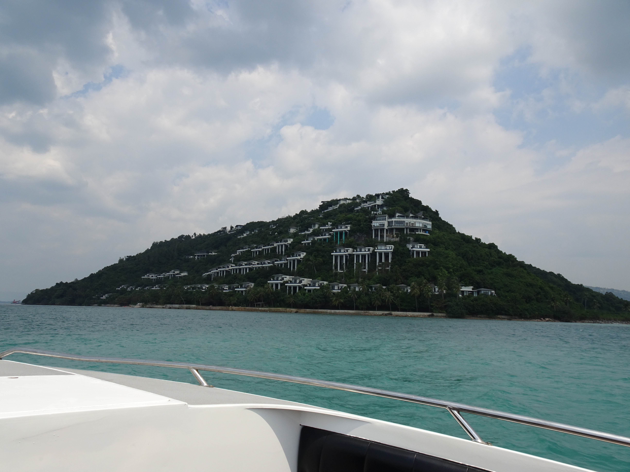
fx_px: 455
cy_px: 236
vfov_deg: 54.9
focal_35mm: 25
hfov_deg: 69.4
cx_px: 315
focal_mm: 4.34
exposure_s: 1/1250
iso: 80
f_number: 3.5
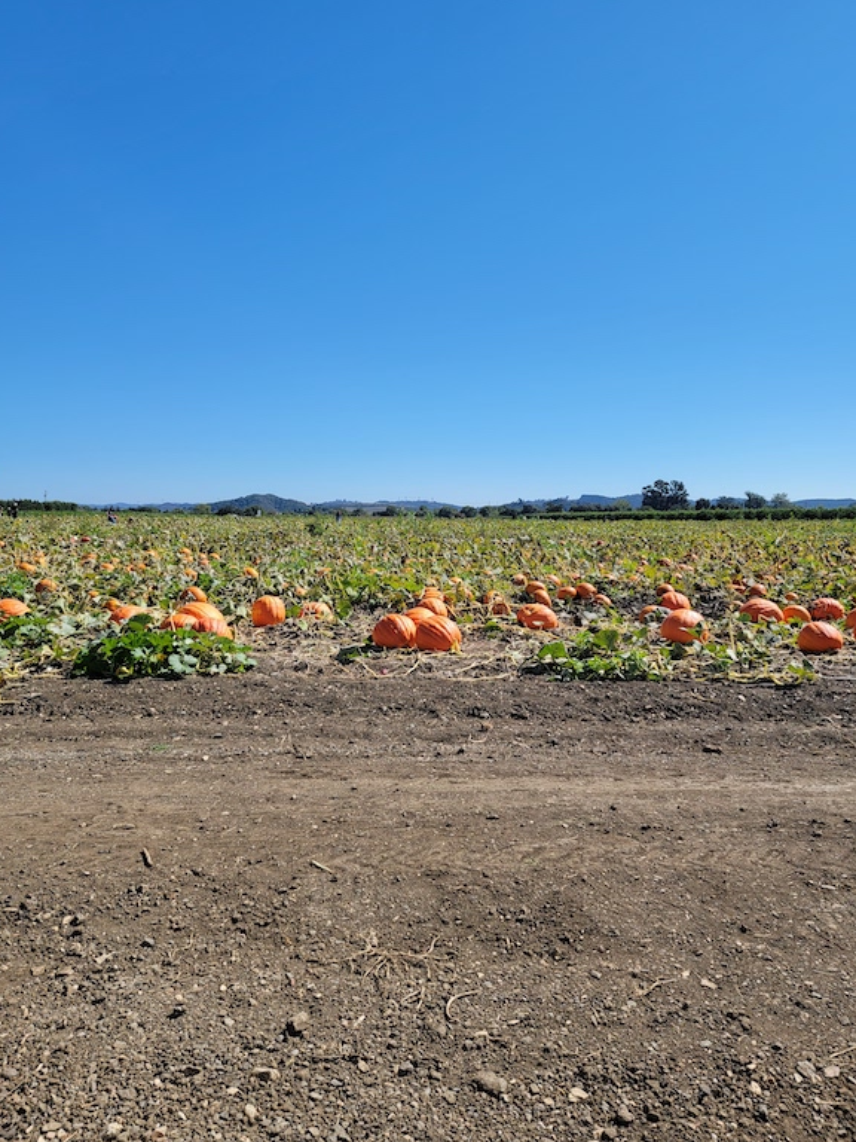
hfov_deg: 54.9
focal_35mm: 25
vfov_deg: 69.4
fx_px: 824
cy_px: 556
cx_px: 428
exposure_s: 1/1248
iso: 16
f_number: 1.8
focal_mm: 6.7
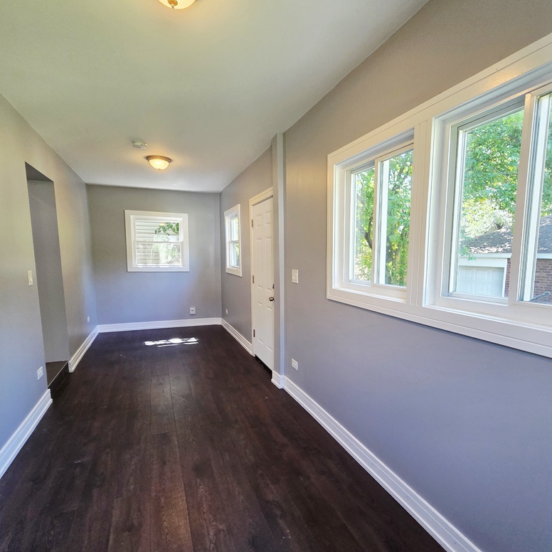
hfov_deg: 87.4
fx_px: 289
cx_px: 287
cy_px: 296
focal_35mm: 16
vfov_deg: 87.3
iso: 320
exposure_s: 1/120
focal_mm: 2.2
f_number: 2.2
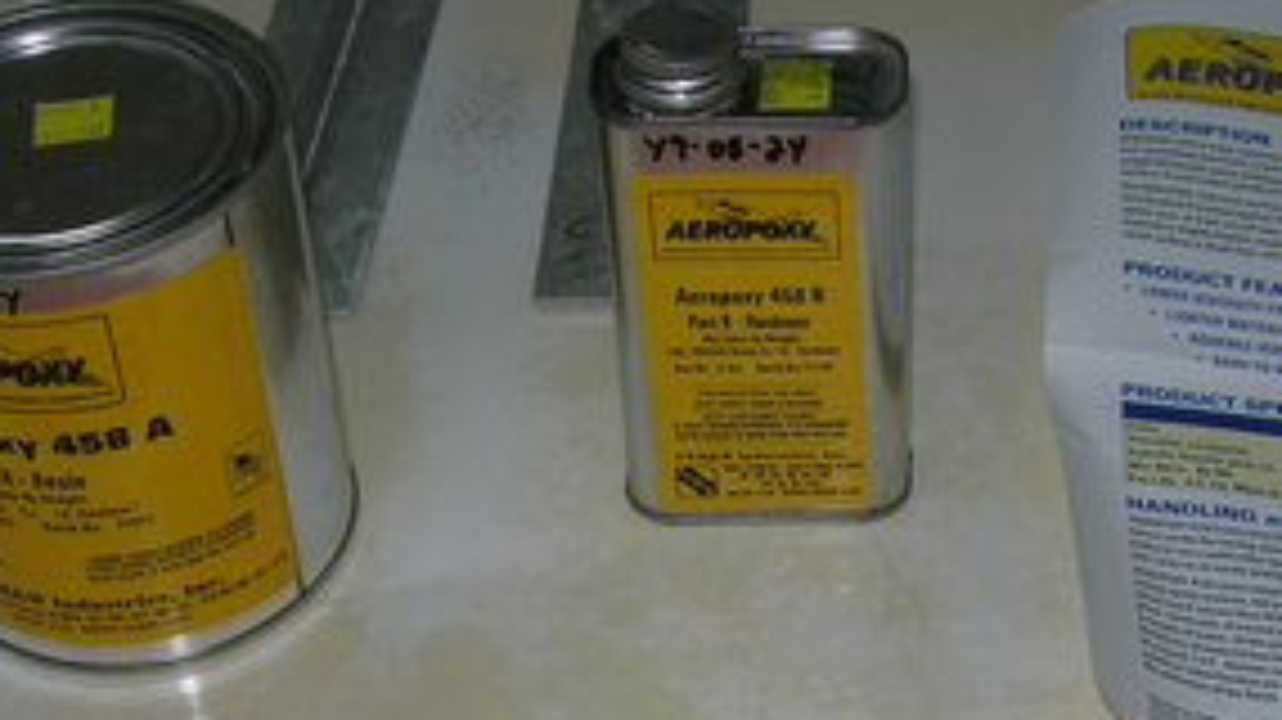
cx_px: 841
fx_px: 3160
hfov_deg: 22.8
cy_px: 819
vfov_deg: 12.7
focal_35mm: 93
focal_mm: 7.8
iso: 64
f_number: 2.8
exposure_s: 1/60.1
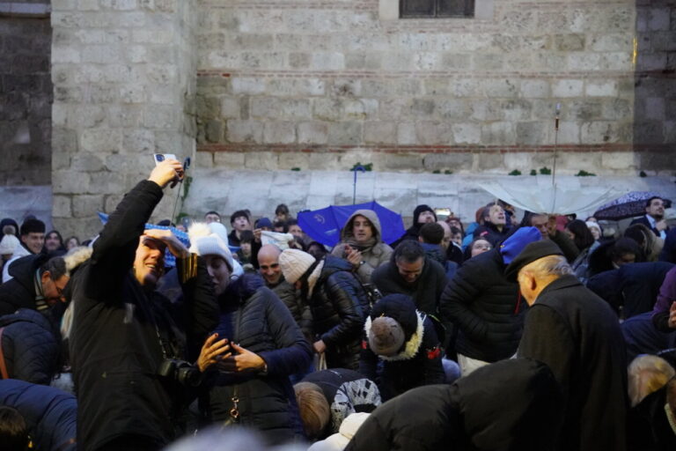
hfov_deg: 24.6
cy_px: 226
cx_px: 338
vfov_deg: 16.6
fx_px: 1549
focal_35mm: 82
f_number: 4.5
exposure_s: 1/80
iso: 6400
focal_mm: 55
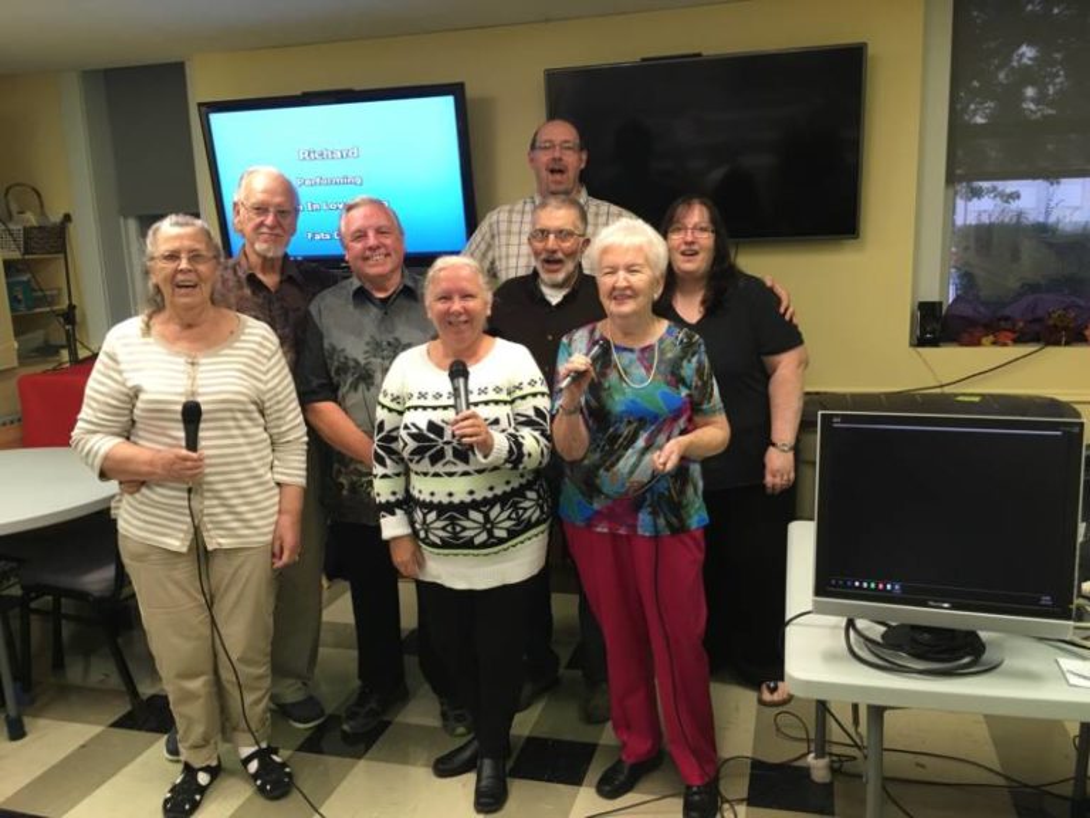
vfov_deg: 48.2
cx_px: 545
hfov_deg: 61.7
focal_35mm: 29
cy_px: 409
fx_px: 913
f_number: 2.2
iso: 100
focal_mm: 4.15
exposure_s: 1/30
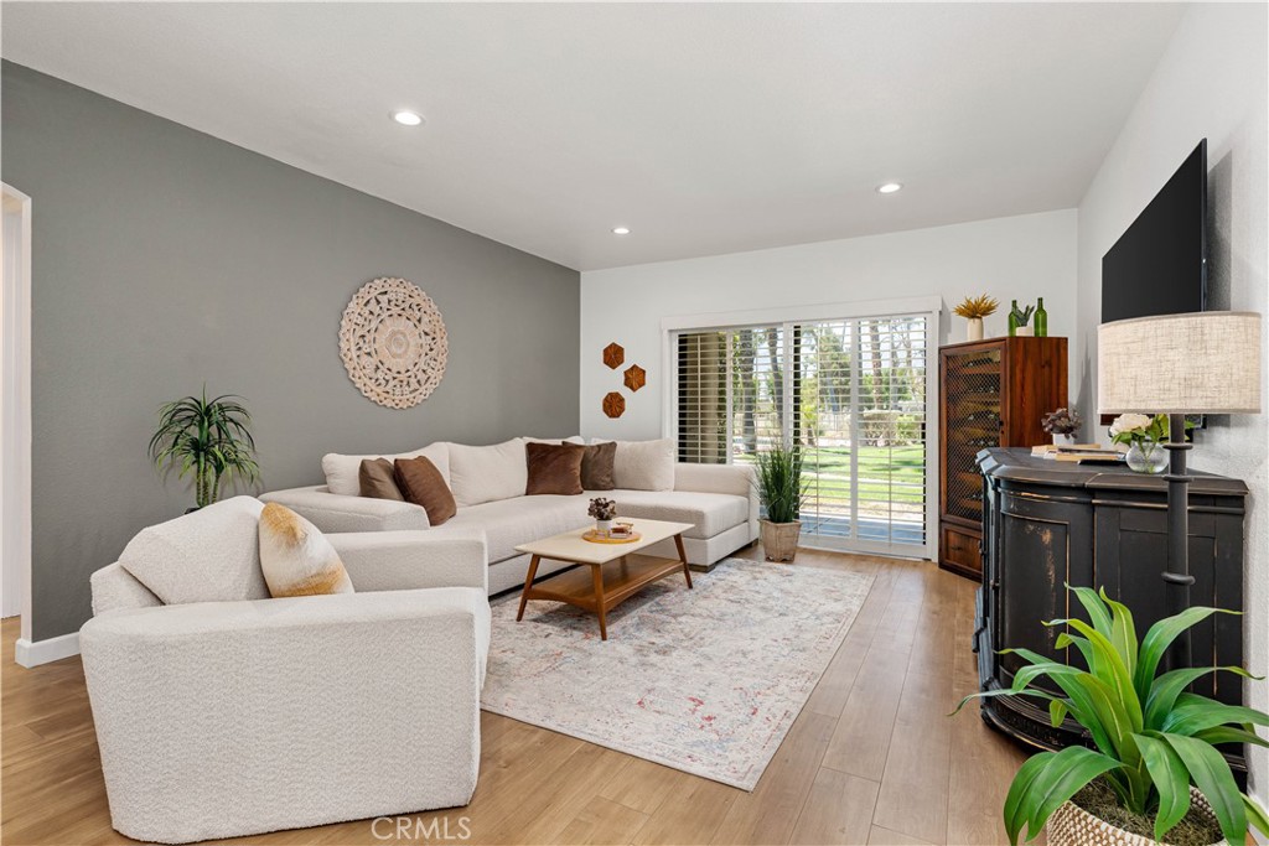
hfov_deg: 93.3
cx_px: 634
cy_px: 423
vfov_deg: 70.5
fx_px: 599
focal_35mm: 17
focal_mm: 17
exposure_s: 1/8
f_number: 6.7
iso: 320
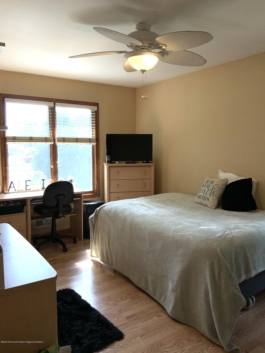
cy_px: 176
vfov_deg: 61.7
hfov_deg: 48.2
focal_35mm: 29
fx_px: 296
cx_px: 132
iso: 16
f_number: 1.8
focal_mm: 3
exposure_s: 1/237
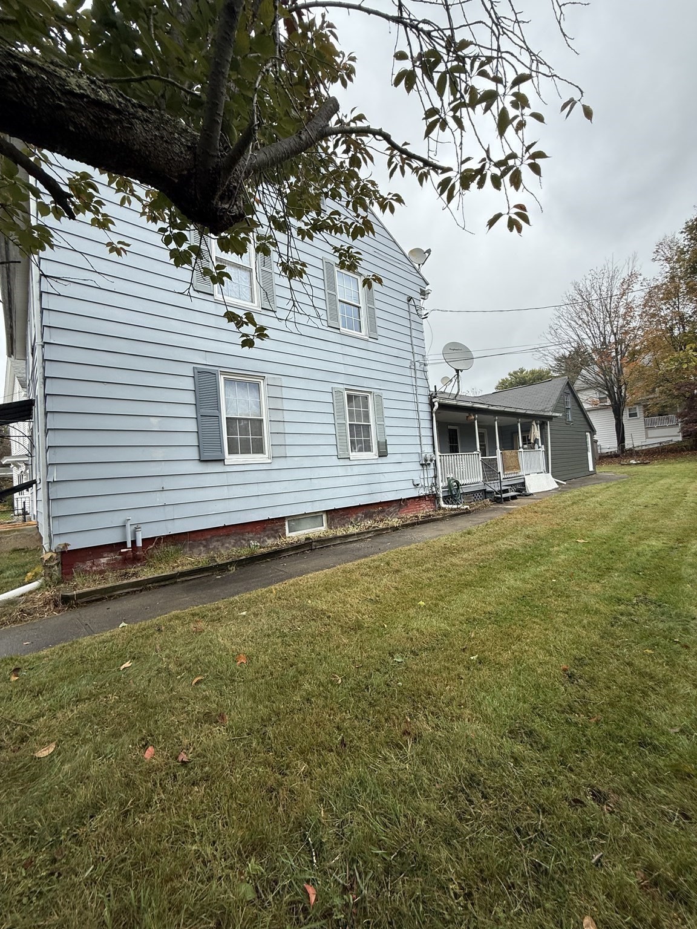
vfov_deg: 102.1
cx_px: 348
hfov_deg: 85.7
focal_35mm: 14
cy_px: 464
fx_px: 376
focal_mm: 2.22
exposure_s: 1/1125
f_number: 2.2
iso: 50
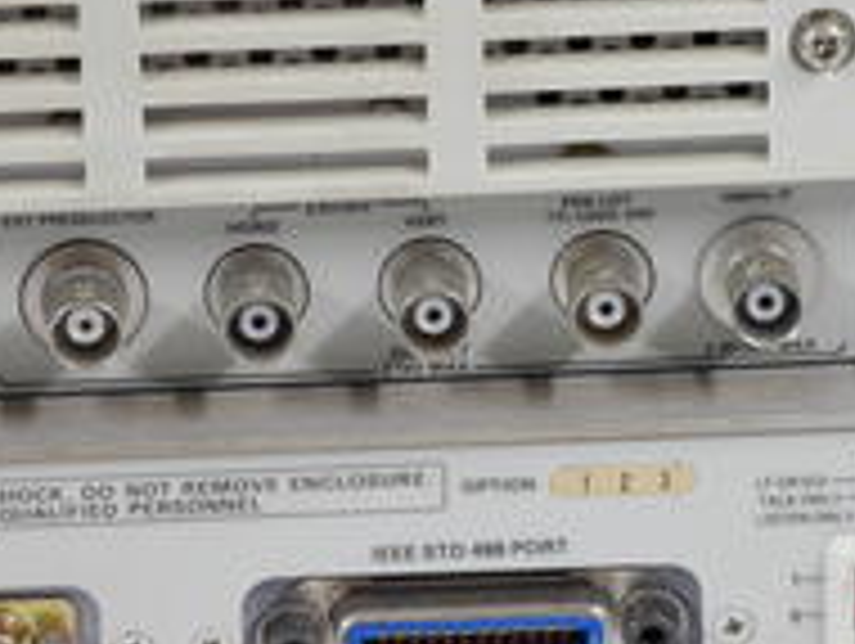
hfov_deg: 5.1
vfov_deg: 3.9
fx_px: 9571
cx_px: 585
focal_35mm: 387
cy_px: 324
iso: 200
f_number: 8
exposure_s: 1/2
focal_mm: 92
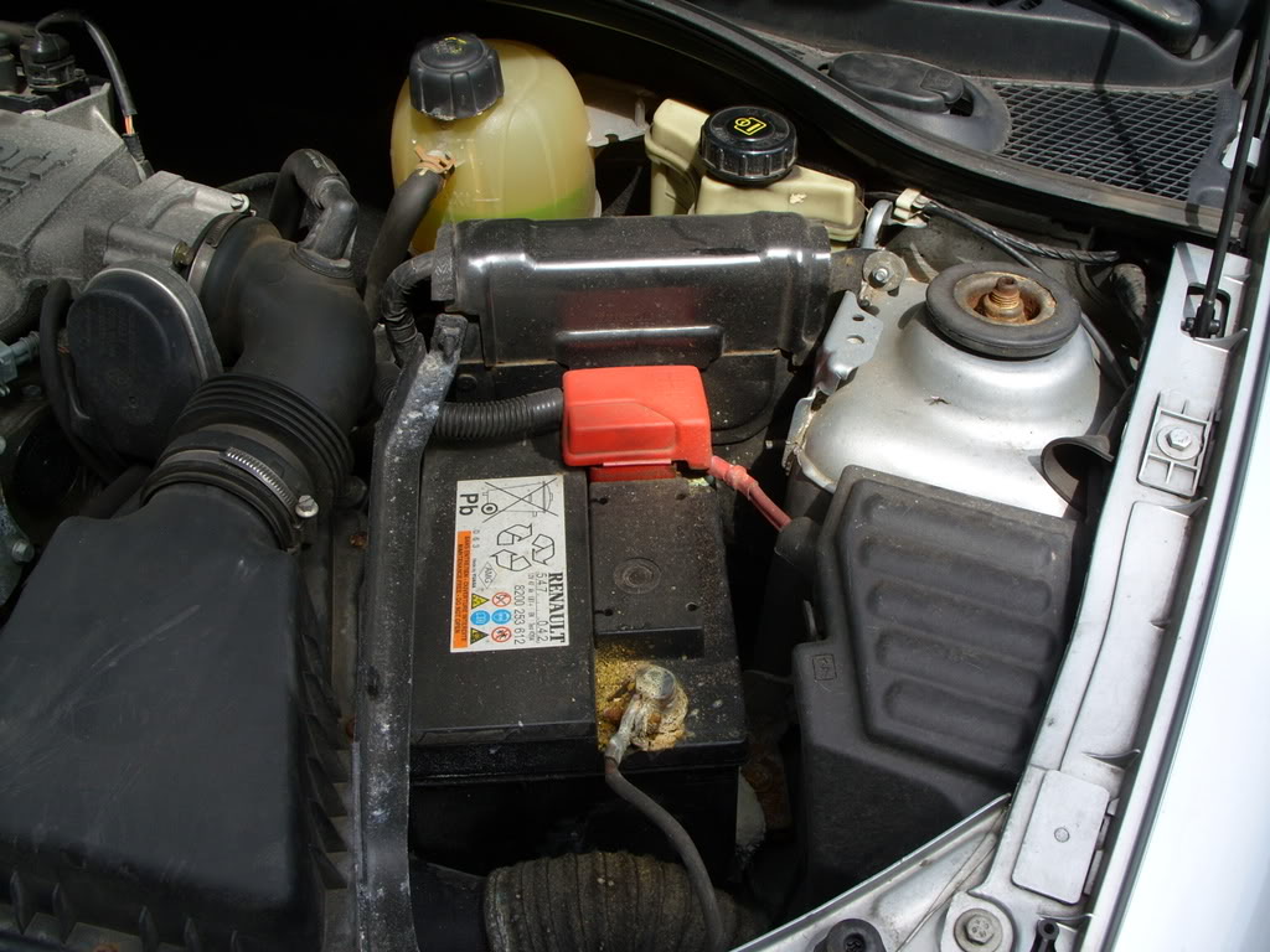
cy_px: 476
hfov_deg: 49.0
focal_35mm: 38
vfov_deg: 37.7
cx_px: 635
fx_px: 1394
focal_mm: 7.8
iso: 50
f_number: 5.7
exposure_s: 1/192
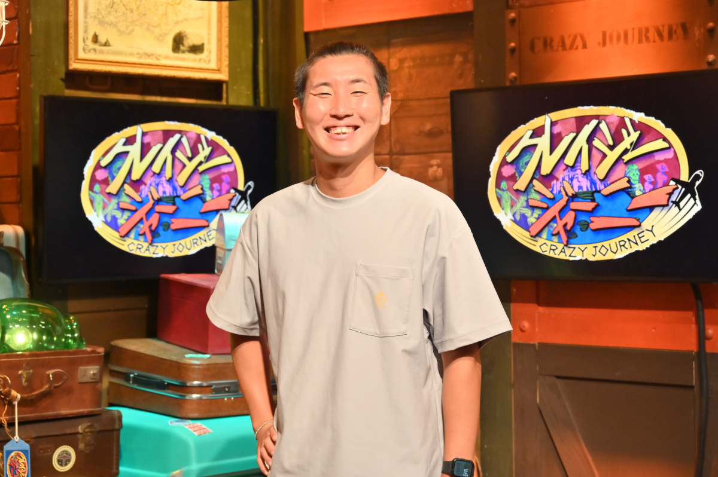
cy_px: 238
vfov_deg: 17.7
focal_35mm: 77
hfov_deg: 26.3
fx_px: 1534
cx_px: 359
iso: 2500
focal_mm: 77
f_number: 6.3
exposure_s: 1/250
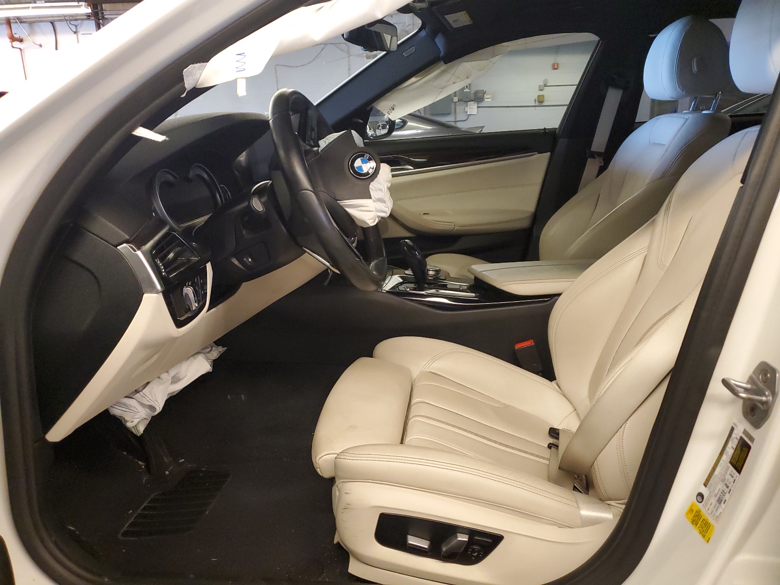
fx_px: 586
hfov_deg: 67.3
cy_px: 292
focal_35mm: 26
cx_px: 390
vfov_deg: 53.1
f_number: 1.5
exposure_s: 1/60.2
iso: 332
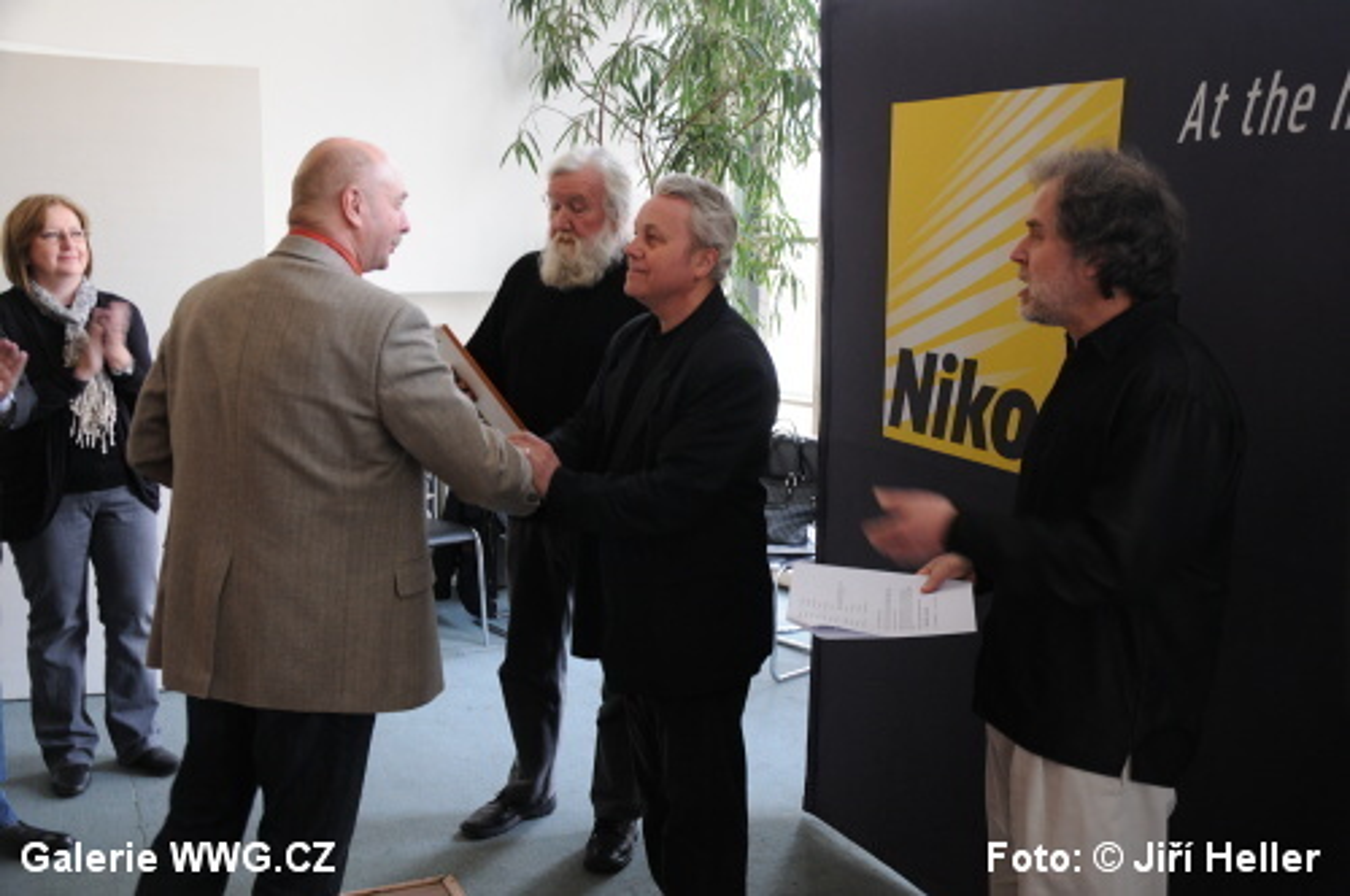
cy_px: 448
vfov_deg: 34.1
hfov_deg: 49.6
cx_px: 675
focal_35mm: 39
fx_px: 1461
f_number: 5.6
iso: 640
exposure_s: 1/50
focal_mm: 26
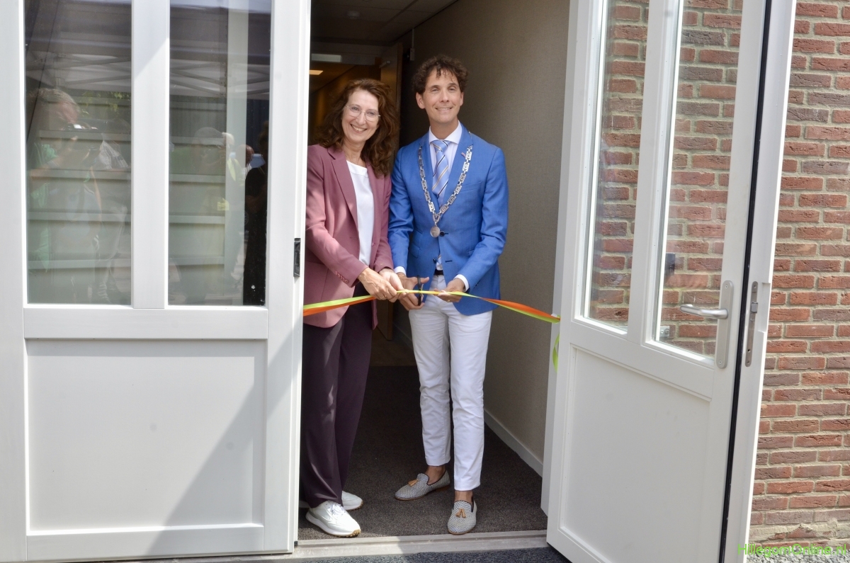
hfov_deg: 49.6
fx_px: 919
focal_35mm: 39
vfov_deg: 34.1
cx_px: 425
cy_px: 282
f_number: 13
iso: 400
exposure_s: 1/200
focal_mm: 26
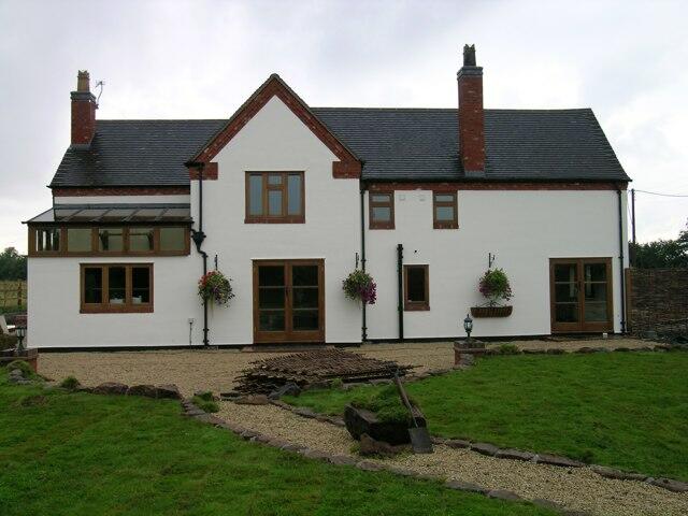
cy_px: 258
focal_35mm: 35
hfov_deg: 52.6
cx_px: 344
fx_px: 696
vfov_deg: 40.7
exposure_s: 1/79
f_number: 4.2
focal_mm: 7.2
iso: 50
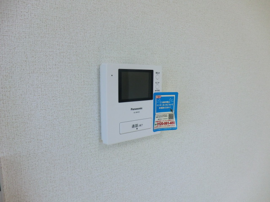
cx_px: 135
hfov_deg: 71.6
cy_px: 101
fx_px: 187
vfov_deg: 56.8
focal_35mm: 24
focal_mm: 4.3
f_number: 3.2
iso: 100
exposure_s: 1/60
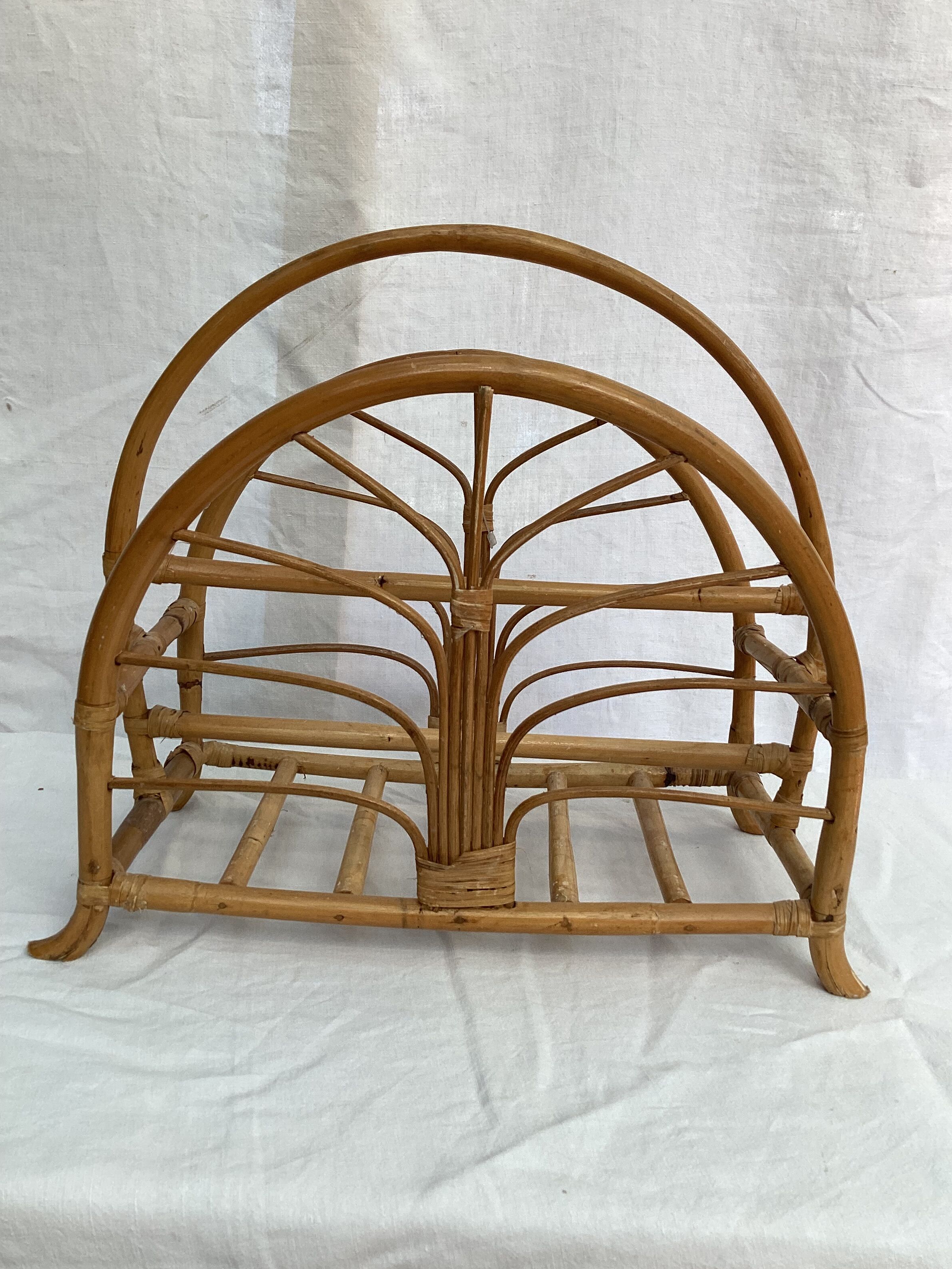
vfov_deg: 56.8
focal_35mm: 32
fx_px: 1173
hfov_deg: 44.2
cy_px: 641
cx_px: 490
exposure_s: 1/153
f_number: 2.4
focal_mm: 3.3
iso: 25
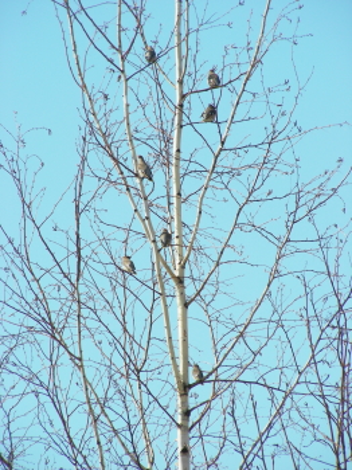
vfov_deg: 6.4
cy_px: 235
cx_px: 176
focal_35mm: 309
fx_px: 4195
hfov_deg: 4.8
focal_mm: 51.6
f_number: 4
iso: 50
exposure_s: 1/433
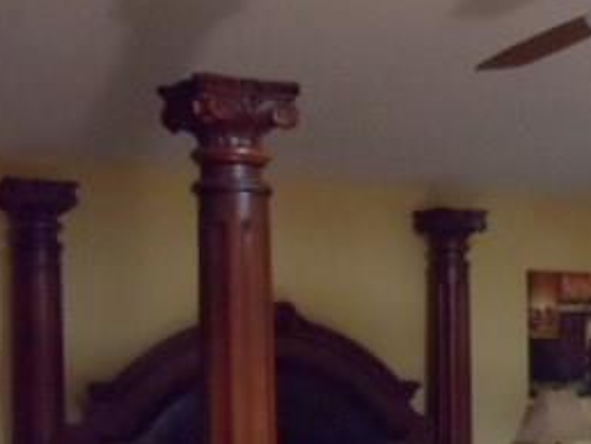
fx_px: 1863
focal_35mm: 109
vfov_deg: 13.4
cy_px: 467
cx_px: 644
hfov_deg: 17.4
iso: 800
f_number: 3.5
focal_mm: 6
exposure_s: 1/15
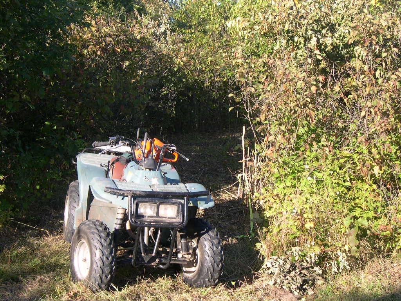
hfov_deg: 36.8
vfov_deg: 28.0
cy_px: 150
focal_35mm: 52
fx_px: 602
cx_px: 200
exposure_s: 1/271
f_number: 3.2
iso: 100
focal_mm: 11.1
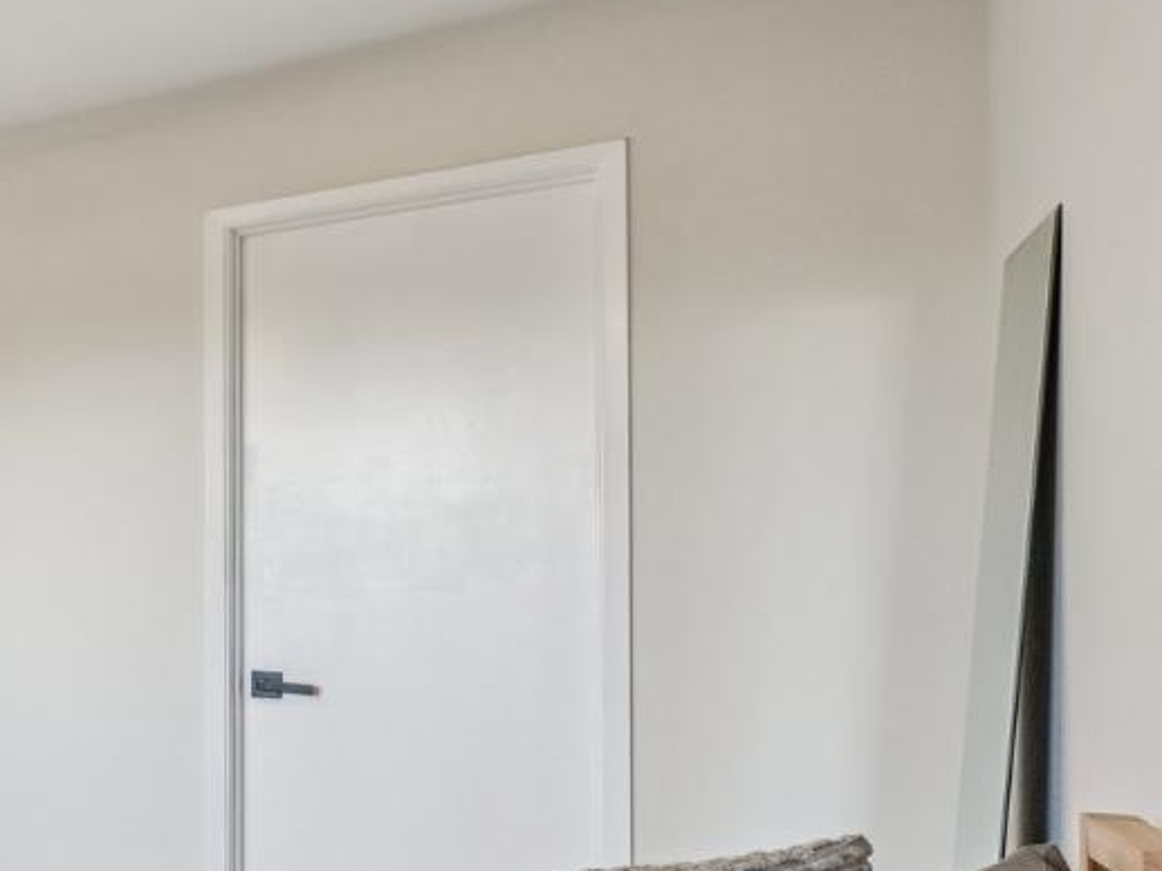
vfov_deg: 36.4
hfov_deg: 31.8
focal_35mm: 39
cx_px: -458
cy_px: 585
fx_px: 1309
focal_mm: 14
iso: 640
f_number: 8
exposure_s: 1/30
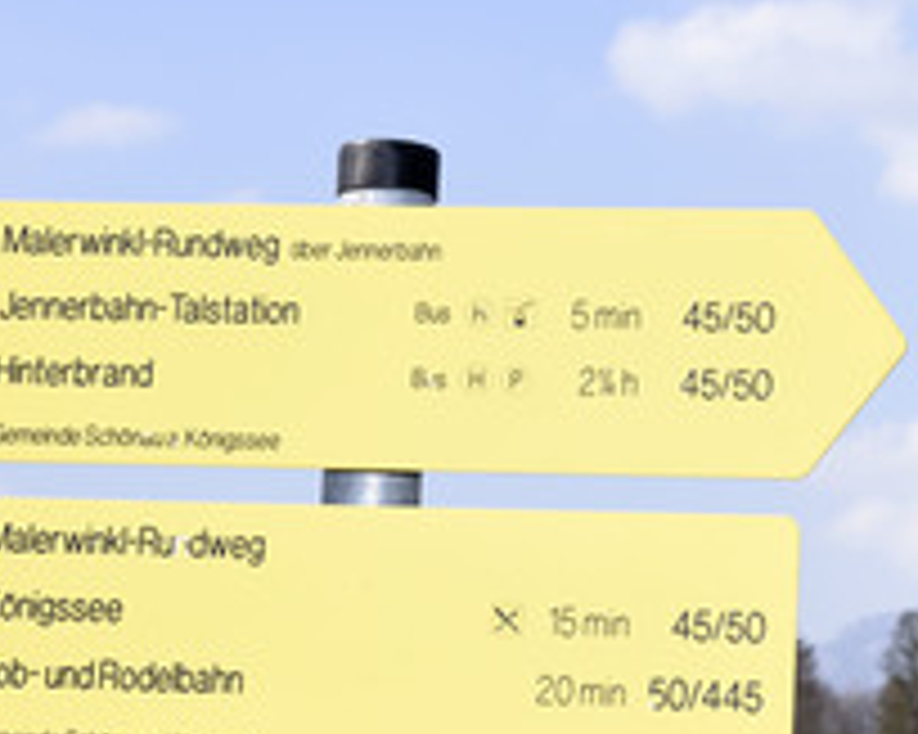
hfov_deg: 17.7
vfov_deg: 14.3
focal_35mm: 108
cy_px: 414
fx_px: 2933
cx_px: 673
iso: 160
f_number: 9
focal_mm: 52
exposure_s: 1/160
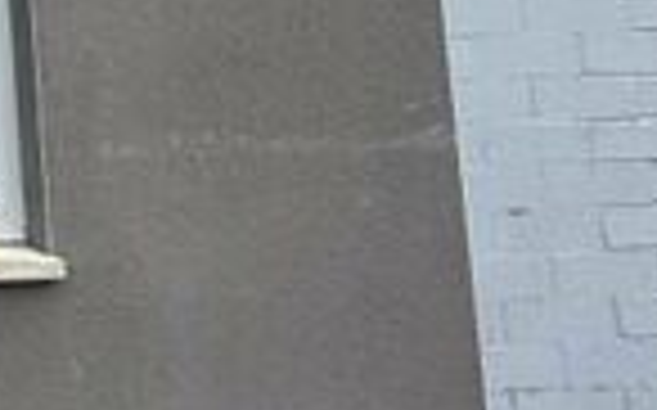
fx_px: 1270
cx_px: -724
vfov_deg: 16.2
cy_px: -264
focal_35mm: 71
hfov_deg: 17.7
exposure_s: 1/118
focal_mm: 2.22
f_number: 2.2
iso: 40
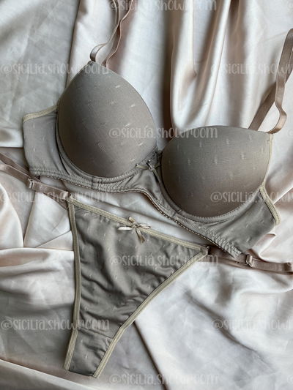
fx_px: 293
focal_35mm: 26
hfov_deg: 53.1
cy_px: 195
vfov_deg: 67.3
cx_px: 146
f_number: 1.6
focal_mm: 5.1
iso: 32
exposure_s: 1/122
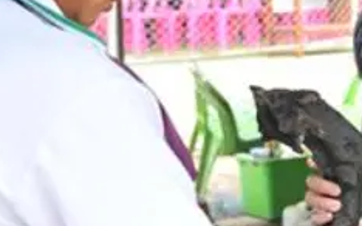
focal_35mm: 119
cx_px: 265
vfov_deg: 11.0
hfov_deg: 17.5
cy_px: 98
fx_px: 1173
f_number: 4.5
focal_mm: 35
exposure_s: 1/100
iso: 640
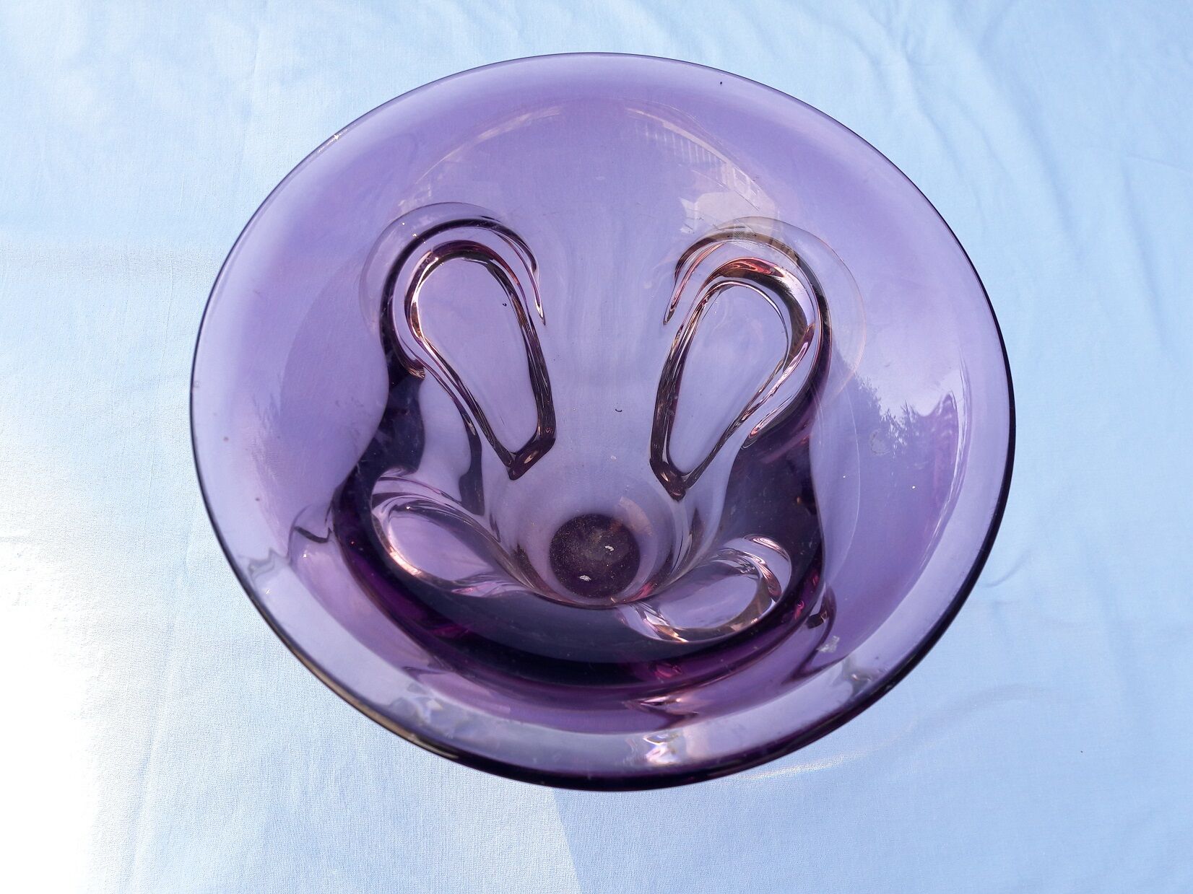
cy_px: 447
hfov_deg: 63.4
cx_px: 596
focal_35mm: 28
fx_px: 965
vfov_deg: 49.7
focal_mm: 3.7
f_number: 1.9
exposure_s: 1/358
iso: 40
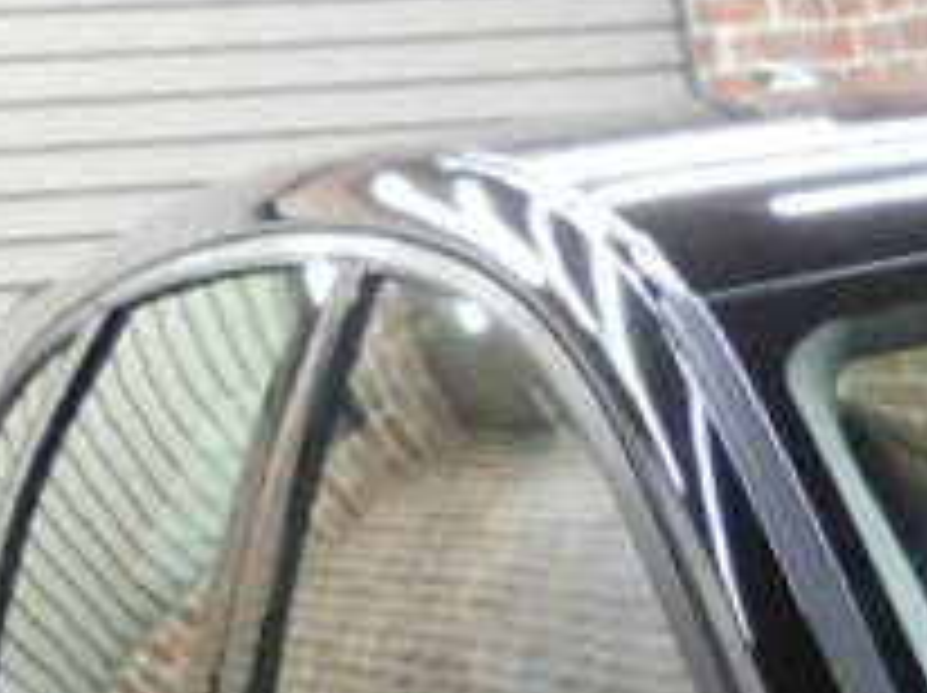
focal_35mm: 179
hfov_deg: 9.5
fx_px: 4788
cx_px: 2421
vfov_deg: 7.4
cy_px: 1953
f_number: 3
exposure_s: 1/30
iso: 360
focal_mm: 4
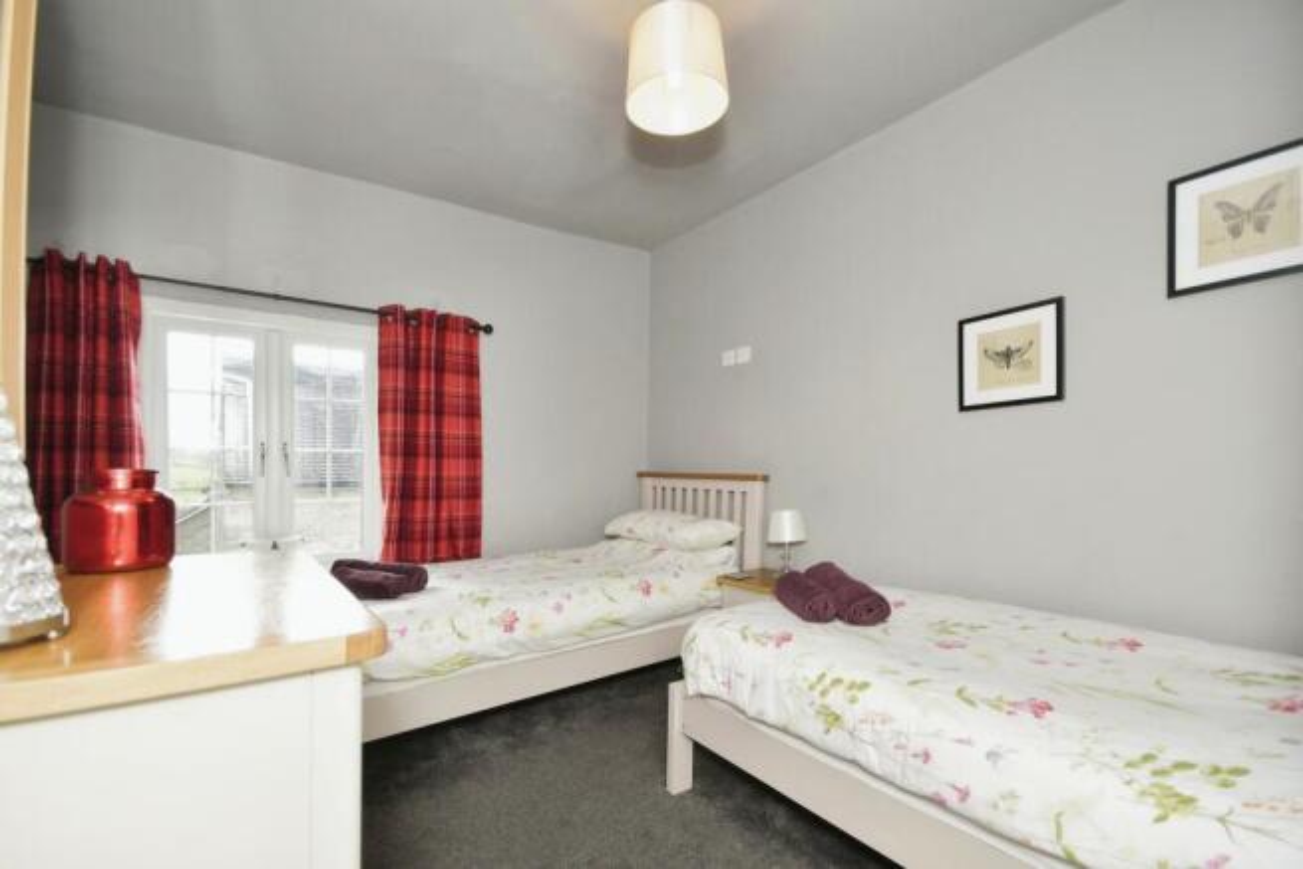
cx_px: 652
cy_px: 434
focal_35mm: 15
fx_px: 543
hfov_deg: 100.4
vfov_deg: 77.4
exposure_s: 1/60
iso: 400
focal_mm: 10
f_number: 8
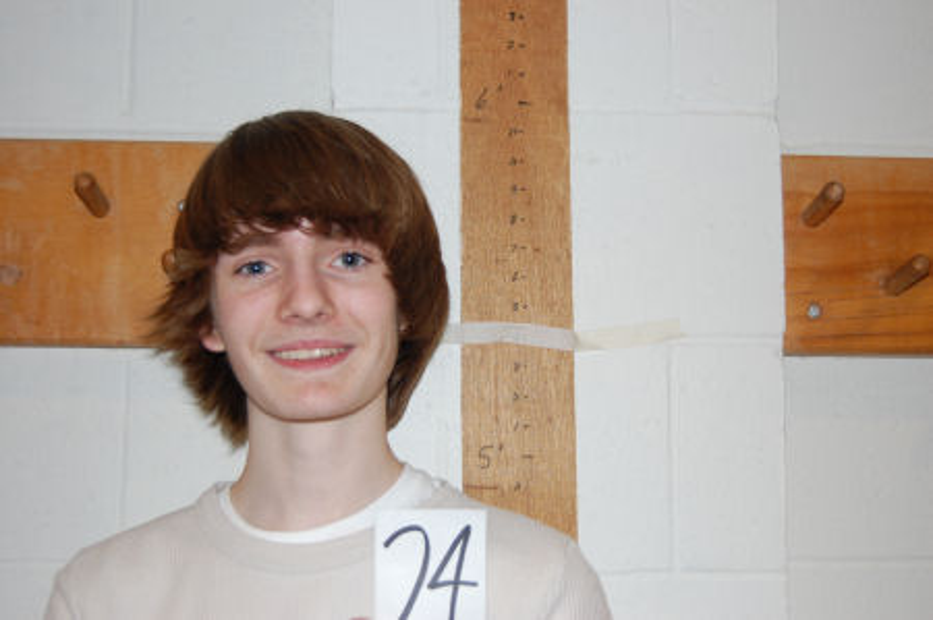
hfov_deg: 41.2
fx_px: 1243
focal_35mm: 48
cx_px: 466
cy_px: 310
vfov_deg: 28.0
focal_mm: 32
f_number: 4.5
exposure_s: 1/60
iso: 400
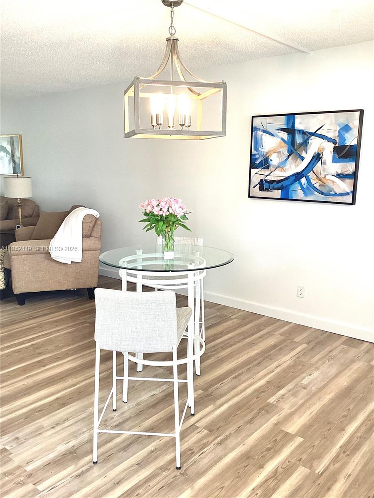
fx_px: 447
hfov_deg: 45.4
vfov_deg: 58.4
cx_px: 187
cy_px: 249
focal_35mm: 31
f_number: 2.4
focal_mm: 3.3
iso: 64
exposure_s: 1/60
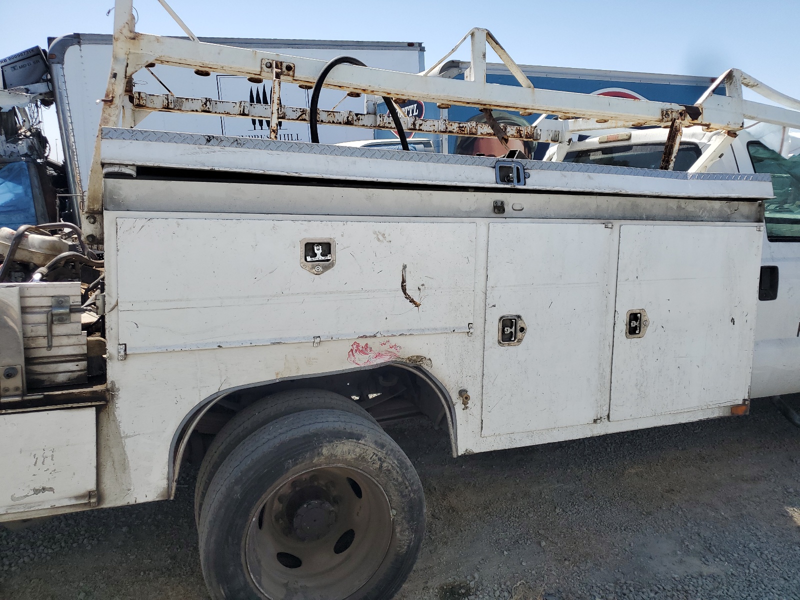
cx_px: 400
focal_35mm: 26
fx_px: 601
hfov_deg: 67.3
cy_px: 300
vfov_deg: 53.1
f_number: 1.5
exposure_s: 1/2500
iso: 50
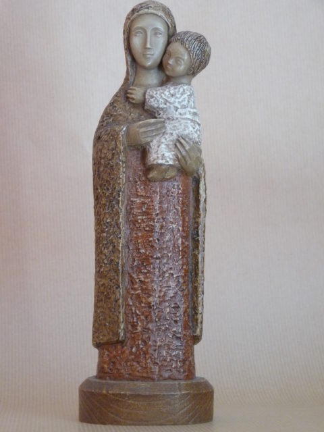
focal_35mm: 109
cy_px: 216
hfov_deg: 13.6
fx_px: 1360
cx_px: 162
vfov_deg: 18.0
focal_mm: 19.4
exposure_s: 1/25
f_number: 3.6
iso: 400
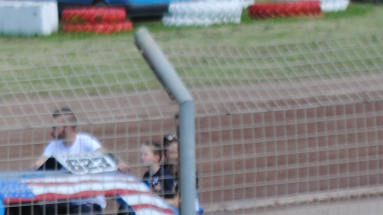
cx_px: -70
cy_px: 294
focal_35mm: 453
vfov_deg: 2.7
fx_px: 4597
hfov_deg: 4.8
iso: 100
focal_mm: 55
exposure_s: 1/200
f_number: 7.1
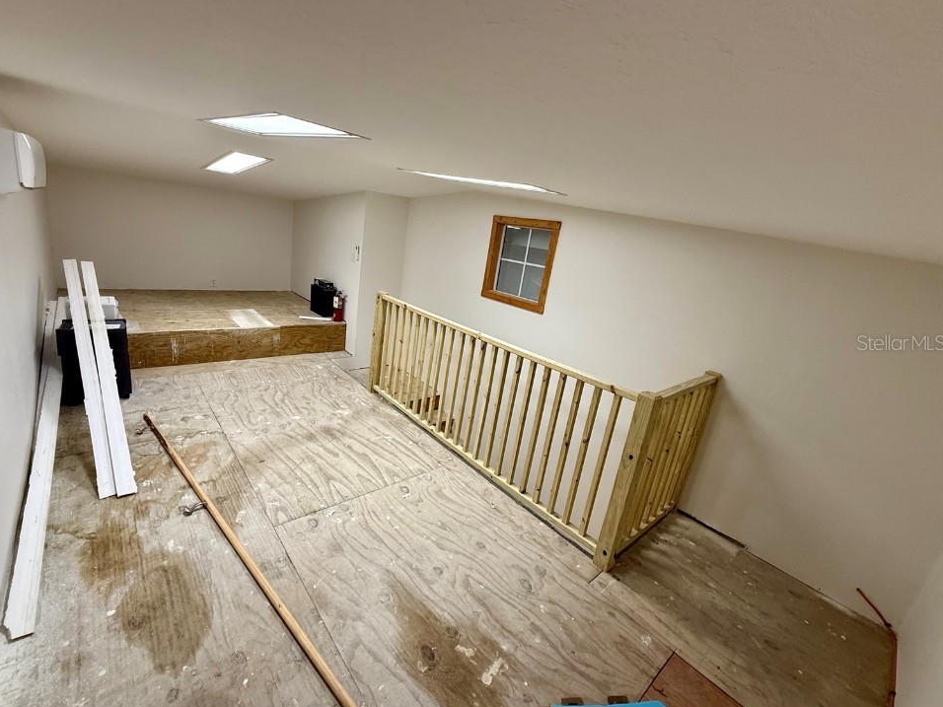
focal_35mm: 15
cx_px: 445
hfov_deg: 98.1
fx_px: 409
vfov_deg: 81.7
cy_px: 342
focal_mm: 2.22
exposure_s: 1/120
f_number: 2.2
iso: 160
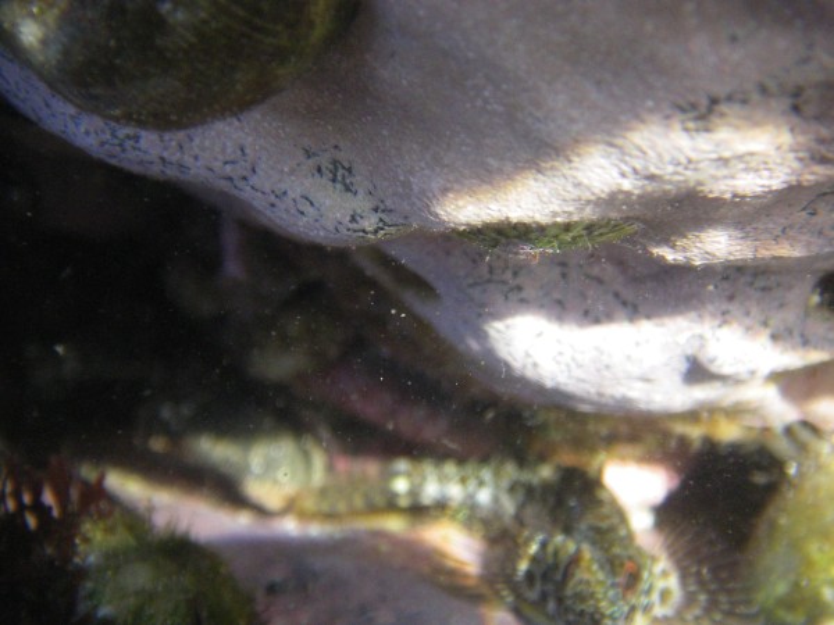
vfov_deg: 20.4
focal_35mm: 72
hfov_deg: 27.0
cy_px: 312
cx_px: 417
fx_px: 1735
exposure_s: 1/80
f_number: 3.8
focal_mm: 11.9
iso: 250
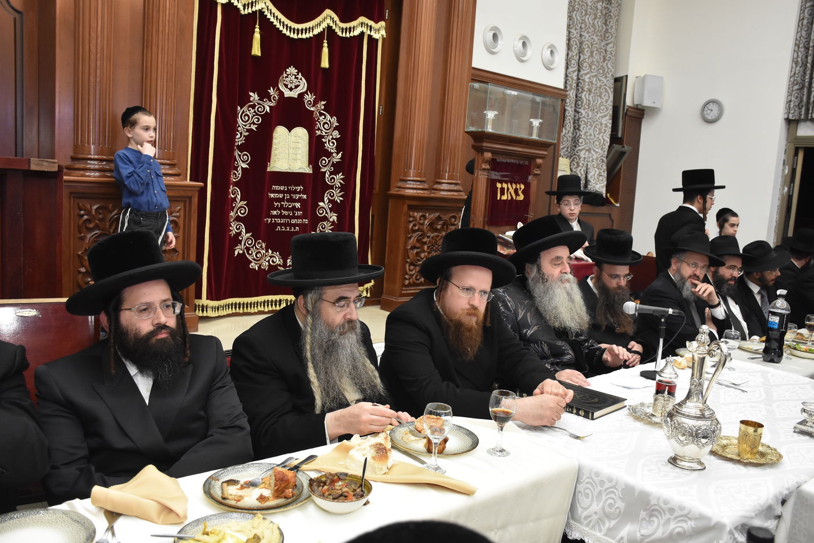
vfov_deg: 43.6
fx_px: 678
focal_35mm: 30
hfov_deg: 61.9
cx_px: 407
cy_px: 272
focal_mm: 20
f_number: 5.6
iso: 1600
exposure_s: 1/160
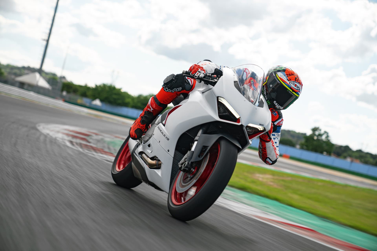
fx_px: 733
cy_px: 126
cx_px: 188
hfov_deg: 28.8
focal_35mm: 70
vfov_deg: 19.5
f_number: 2.8
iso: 100
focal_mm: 70
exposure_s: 1/100
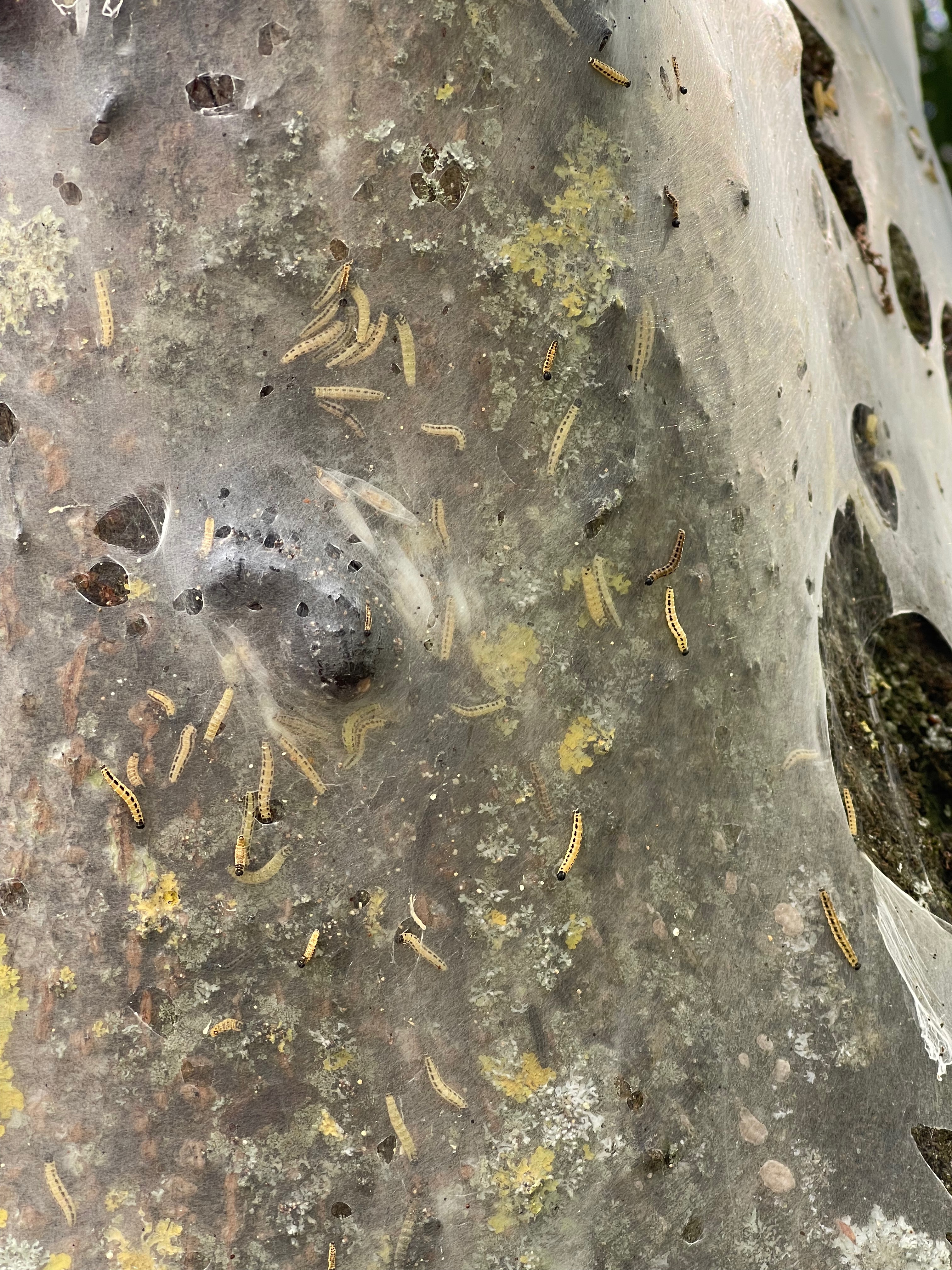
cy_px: 635
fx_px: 2347
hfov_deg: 22.9
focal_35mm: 64
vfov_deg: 30.3
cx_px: 476
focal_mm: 7.5
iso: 25
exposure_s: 1/99
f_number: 2.2
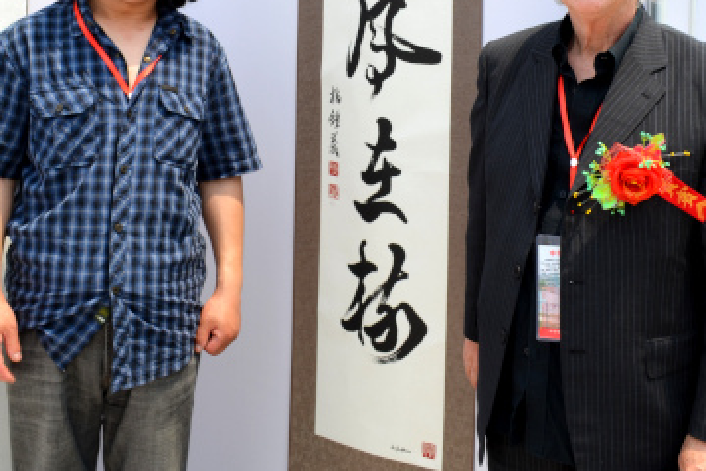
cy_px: -27
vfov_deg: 22.6
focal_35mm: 57
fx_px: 1118
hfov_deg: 35.0
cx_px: 366
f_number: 8
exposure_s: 1/250
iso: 125
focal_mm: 18
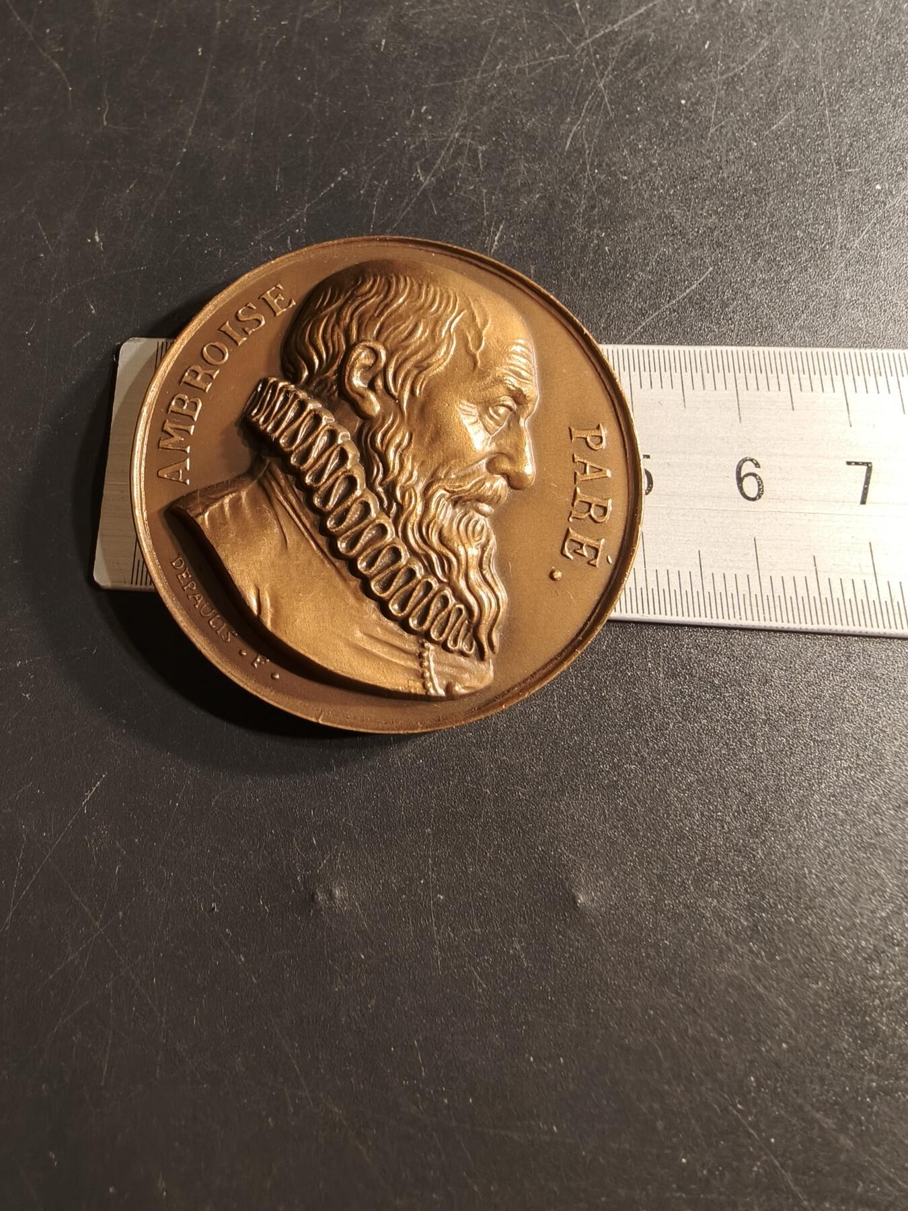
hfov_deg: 58.9
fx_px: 804
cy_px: 606
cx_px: 454
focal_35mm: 23
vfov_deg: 73.9
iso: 160
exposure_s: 1/100
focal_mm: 2.32
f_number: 2
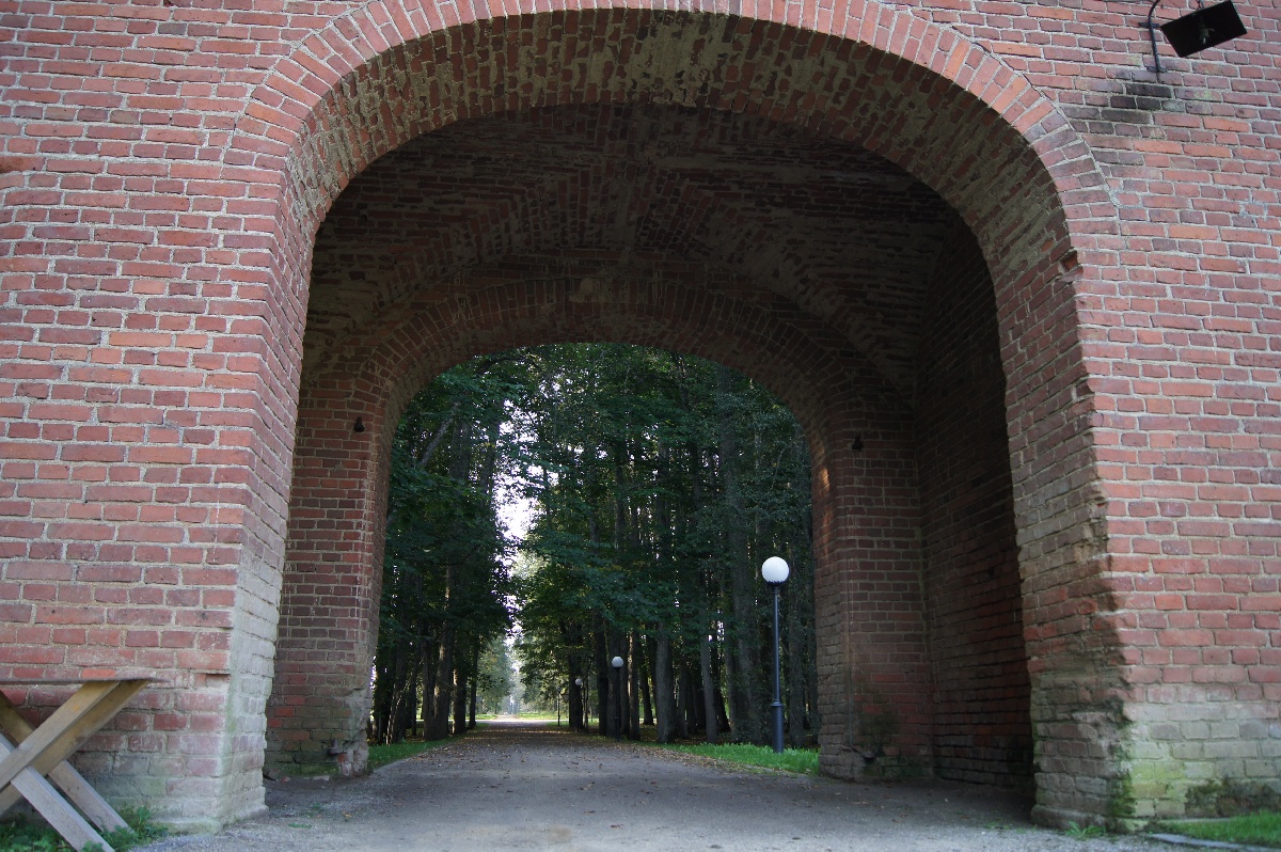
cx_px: 640
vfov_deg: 43.5
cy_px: 426
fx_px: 1067
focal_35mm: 30
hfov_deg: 62.0
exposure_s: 1/80
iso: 100
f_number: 3.5
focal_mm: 20
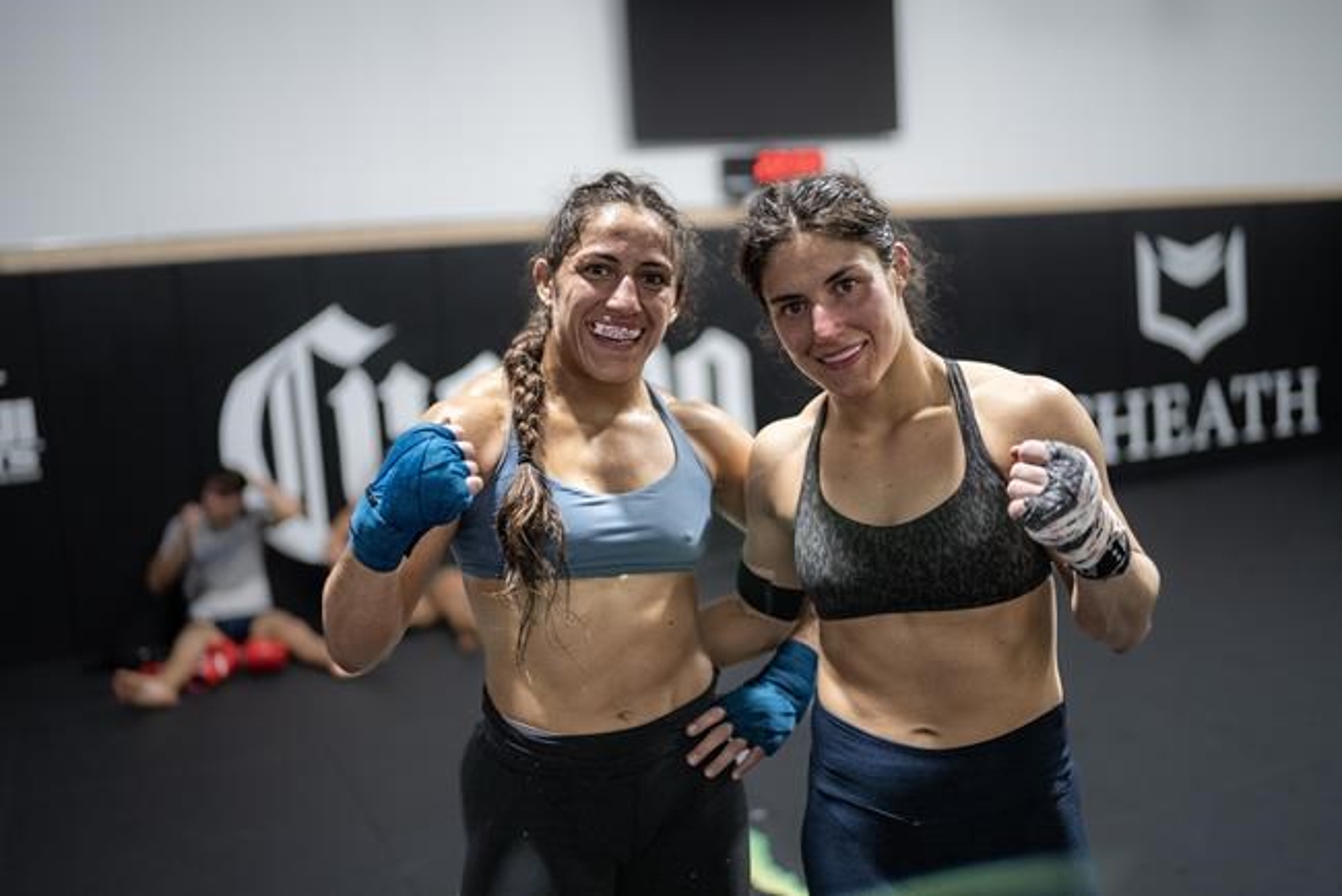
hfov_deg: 54.4
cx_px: 671
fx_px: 1305
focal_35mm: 35
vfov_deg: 37.9
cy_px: 448
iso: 1000
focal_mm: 35
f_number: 1.2
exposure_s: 1/320
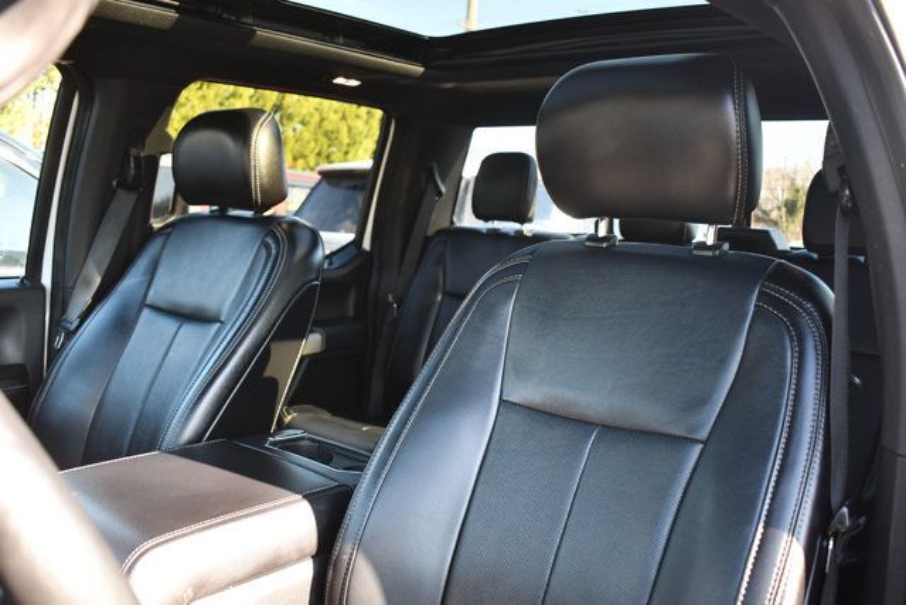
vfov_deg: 40.0
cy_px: 302
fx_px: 831
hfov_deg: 57.2
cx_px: 453
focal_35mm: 33
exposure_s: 1/160
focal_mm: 22
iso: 800
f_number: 3.8
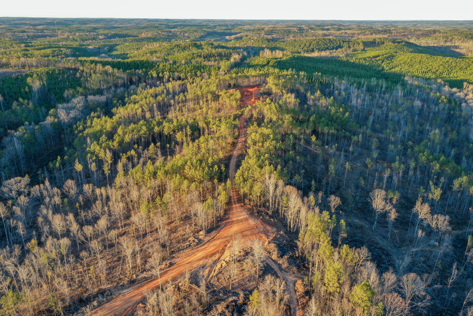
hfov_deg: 65.5
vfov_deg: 46.4
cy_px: 158
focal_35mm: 28
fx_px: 368
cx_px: 236
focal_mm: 10.26
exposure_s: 1/50
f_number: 5.6
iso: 100
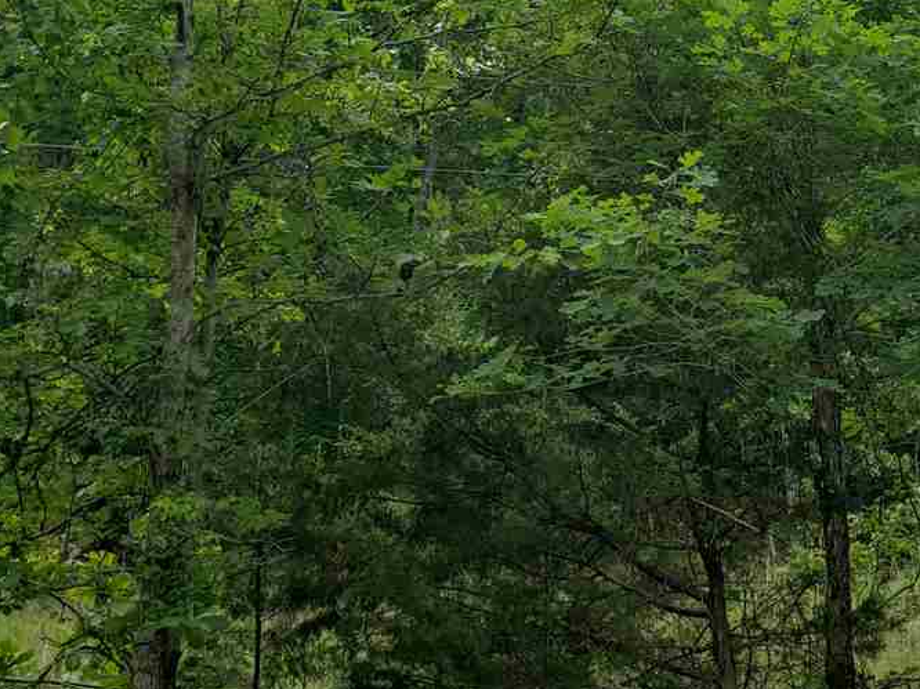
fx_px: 1328
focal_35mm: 50
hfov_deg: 37.0
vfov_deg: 28.2
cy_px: 99
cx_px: 724
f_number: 2.4
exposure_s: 1/720
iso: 50
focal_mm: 4.3
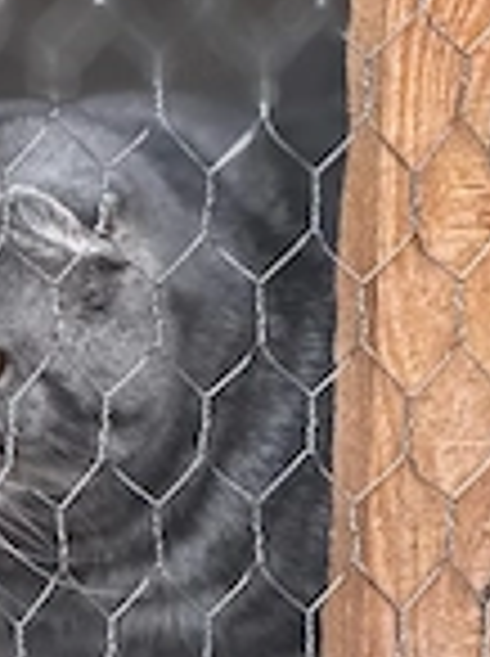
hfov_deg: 4.5
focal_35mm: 329
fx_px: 6228
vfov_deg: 6.0
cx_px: -94
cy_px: 504
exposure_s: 1/60
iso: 320
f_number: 2.8
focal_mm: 15.66
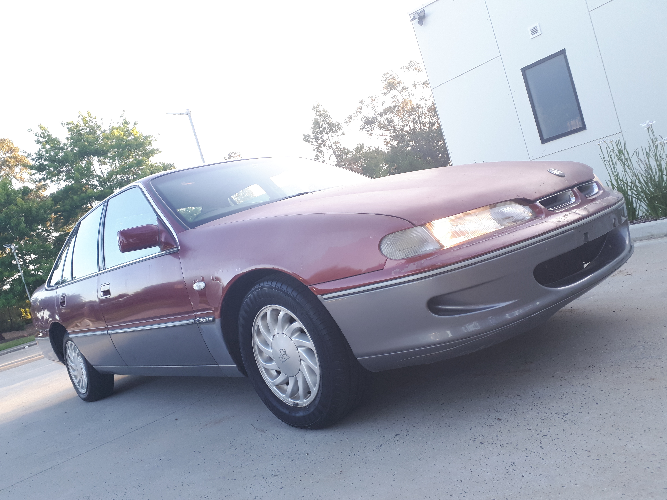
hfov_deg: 65.3
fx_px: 520
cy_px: 250
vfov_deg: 51.4
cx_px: 334
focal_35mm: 27
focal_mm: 3.6
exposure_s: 1/100
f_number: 1.9
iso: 64
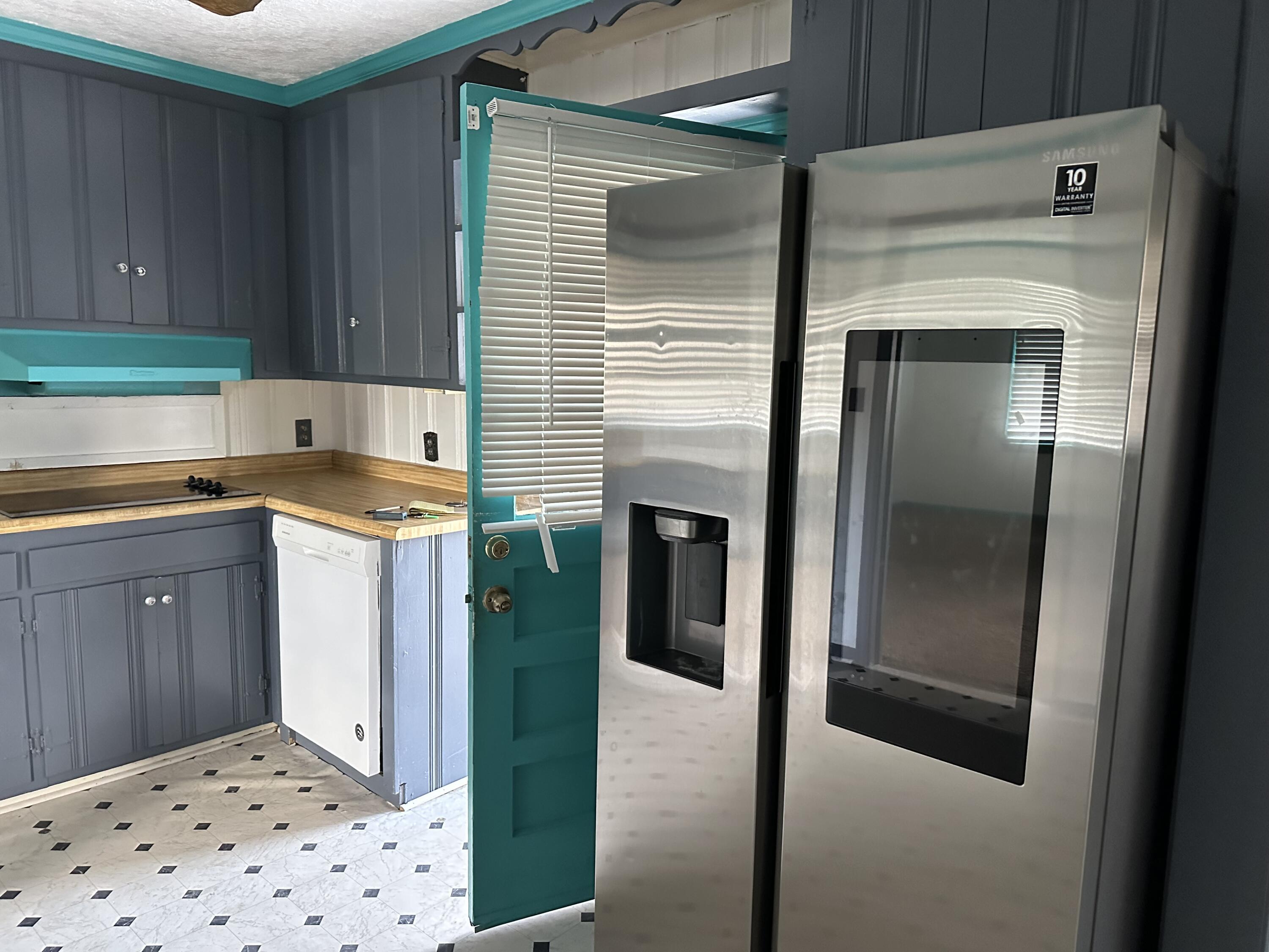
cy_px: 476
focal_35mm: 24
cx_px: 634
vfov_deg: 56.8
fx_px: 880
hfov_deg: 71.6
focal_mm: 6.86
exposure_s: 1/60
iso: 800
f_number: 1.78
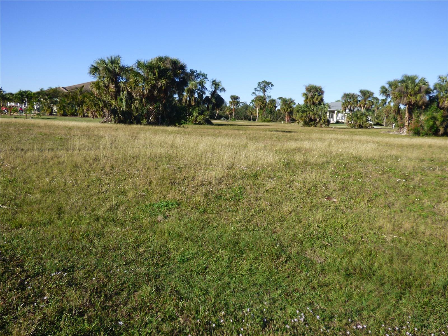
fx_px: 388
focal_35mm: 30
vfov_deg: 46.8
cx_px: 224
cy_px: 168
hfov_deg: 60.0
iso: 100
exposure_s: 1/1000
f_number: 3.3
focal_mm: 5.29
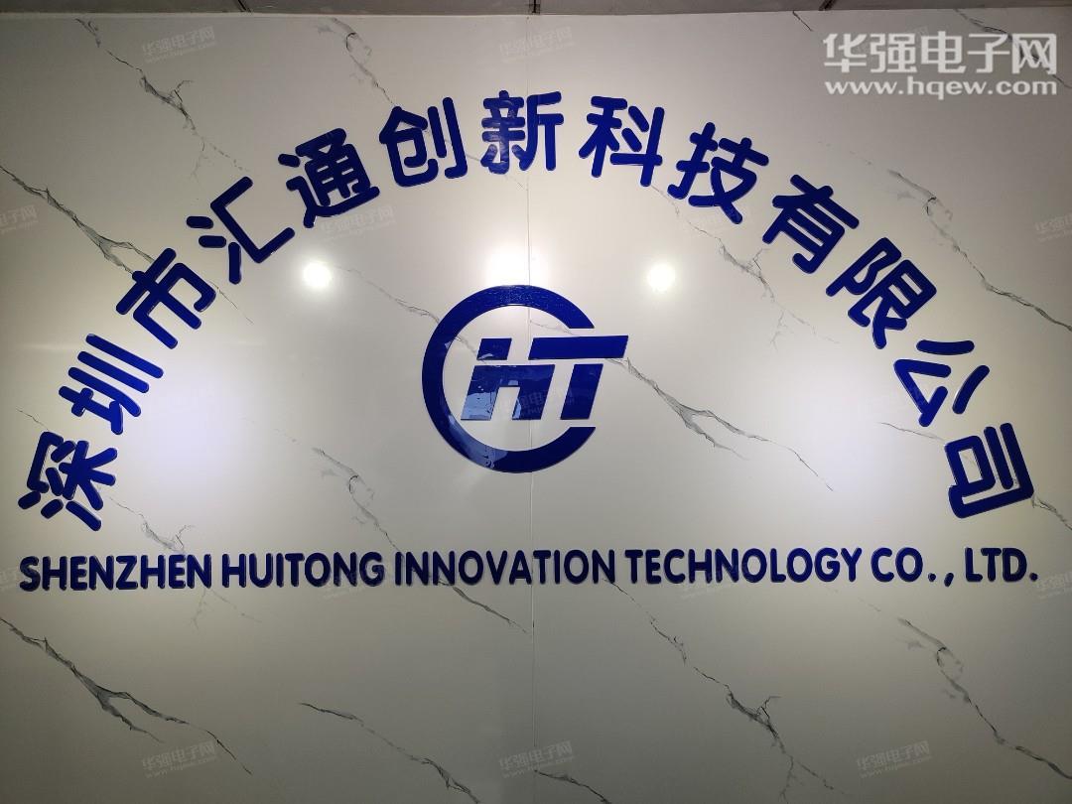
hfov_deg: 65.3
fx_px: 836
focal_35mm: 27
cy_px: 402
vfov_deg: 51.4
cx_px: 536
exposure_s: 1/100
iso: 250
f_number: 1.65
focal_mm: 4.75
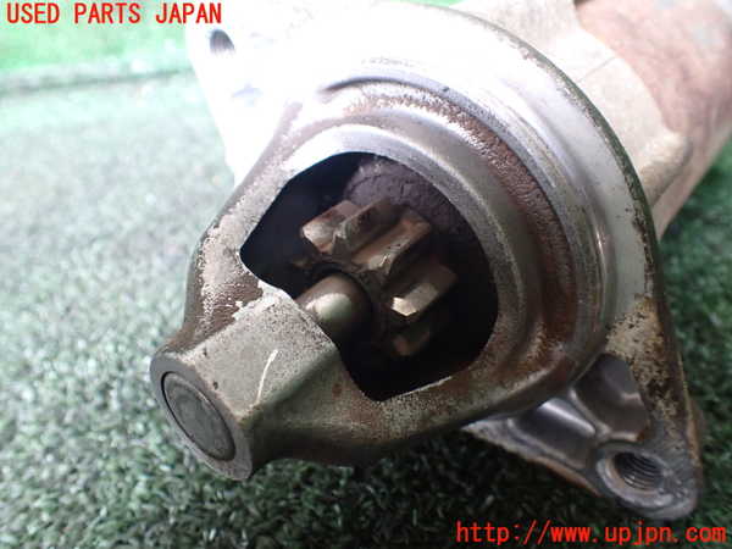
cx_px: 366
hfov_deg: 60.0
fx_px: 634
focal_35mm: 30
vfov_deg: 46.8
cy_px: 274
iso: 800
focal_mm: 5.4
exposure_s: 1/30
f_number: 2.3
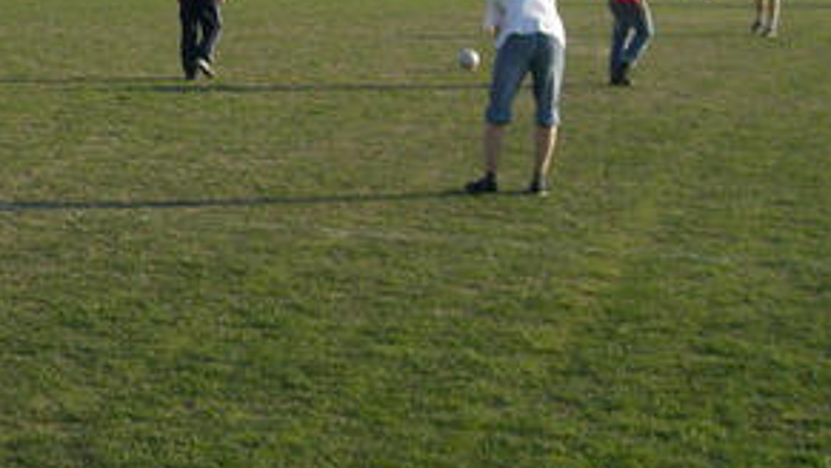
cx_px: -6
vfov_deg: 13.1
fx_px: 2006
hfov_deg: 22.5
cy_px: -20
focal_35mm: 91
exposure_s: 1/320
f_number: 4.4
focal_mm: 6.3
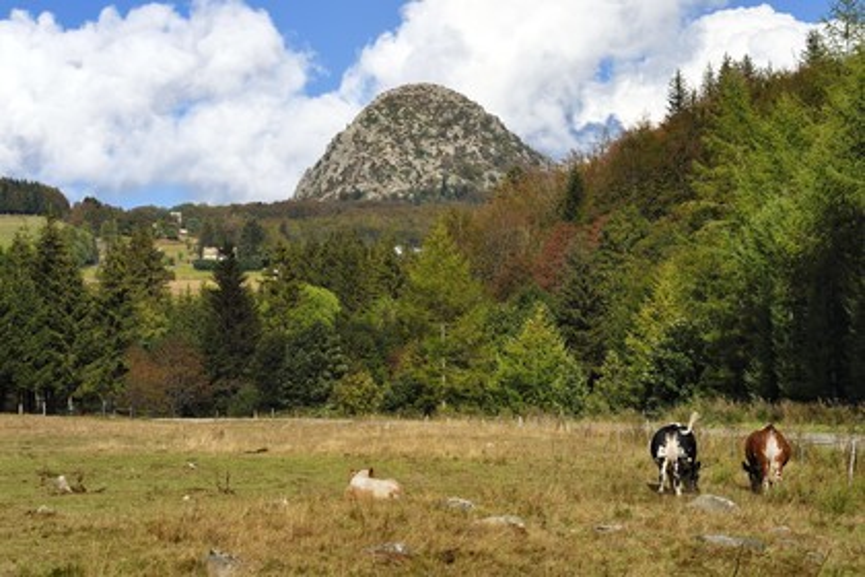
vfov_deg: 11.4
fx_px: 2883
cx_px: 432
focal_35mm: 120
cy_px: 288
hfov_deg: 17.1
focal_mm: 120
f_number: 13
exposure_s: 1/250
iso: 200
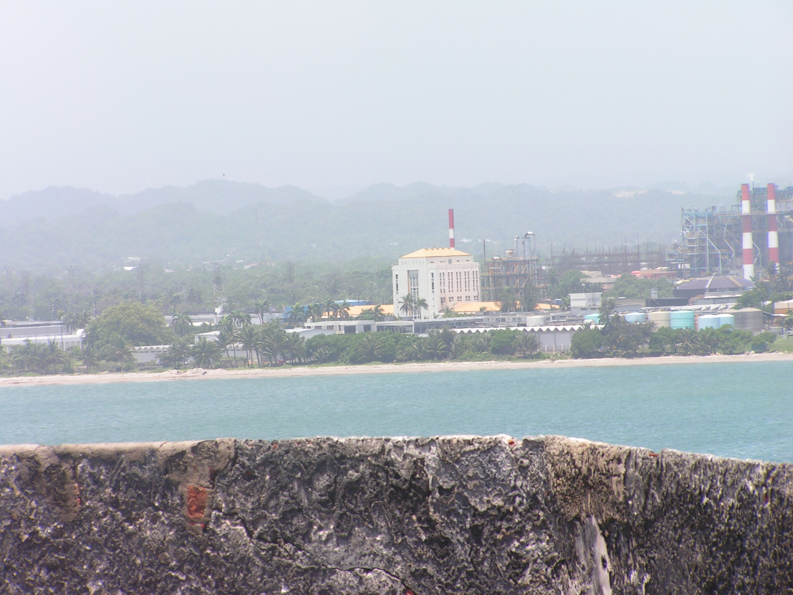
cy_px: 298
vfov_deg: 5.2
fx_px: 6598
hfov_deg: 6.9
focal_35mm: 288
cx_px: 396
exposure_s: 1/320
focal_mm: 47.8
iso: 50
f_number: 5.6
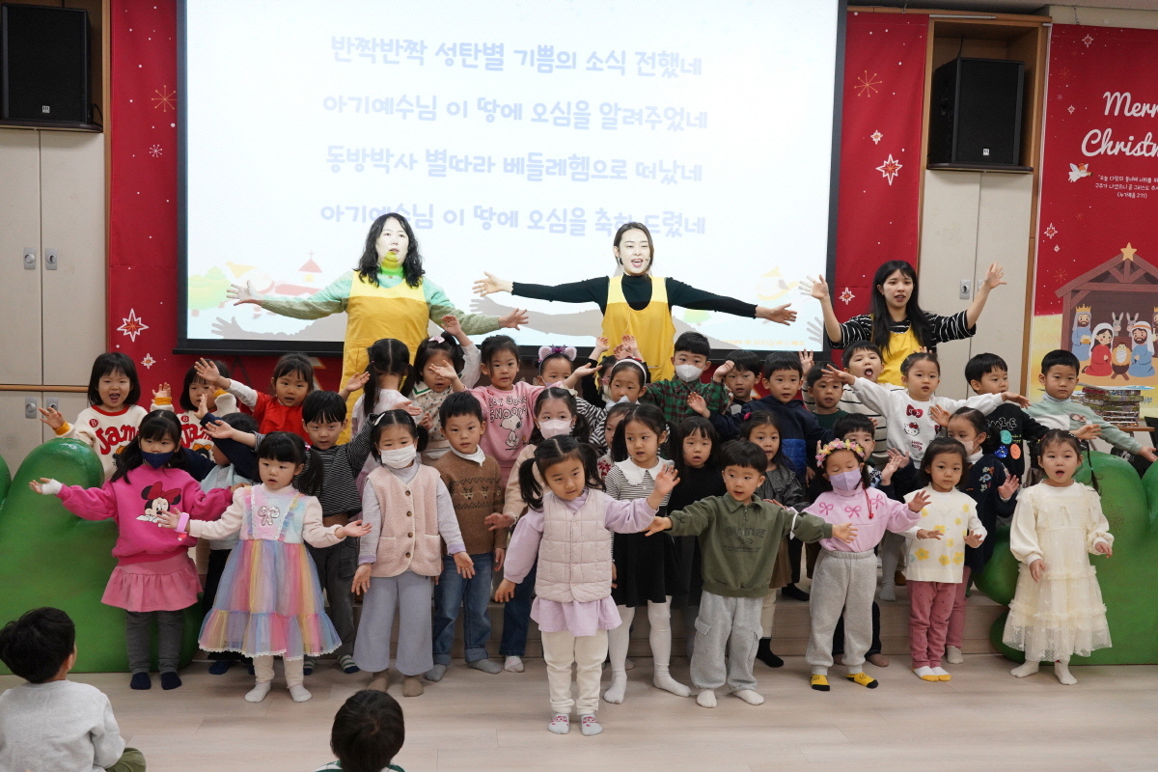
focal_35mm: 36
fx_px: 1158
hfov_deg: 53.1
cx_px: 579
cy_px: 386
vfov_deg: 36.9
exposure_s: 1/125
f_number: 6.3
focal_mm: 36
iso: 2500
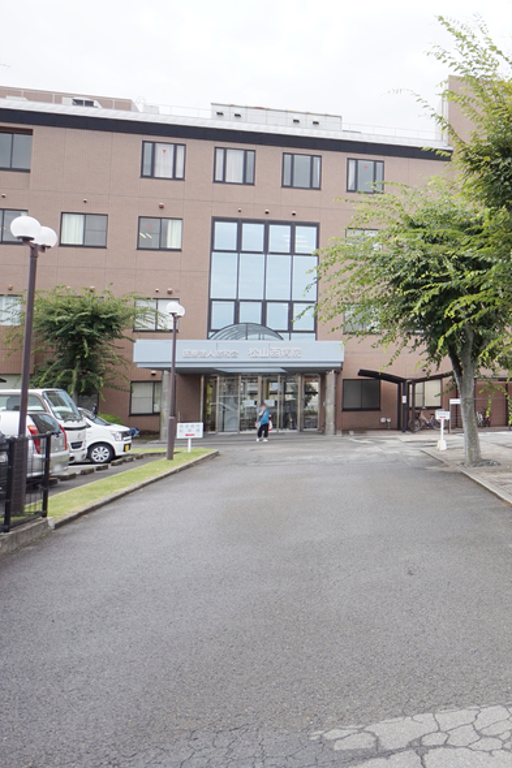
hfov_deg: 31.3
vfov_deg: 56.9
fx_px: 704
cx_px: 661
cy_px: 318
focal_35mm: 33
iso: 100
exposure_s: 1/80
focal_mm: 12
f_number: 6.3
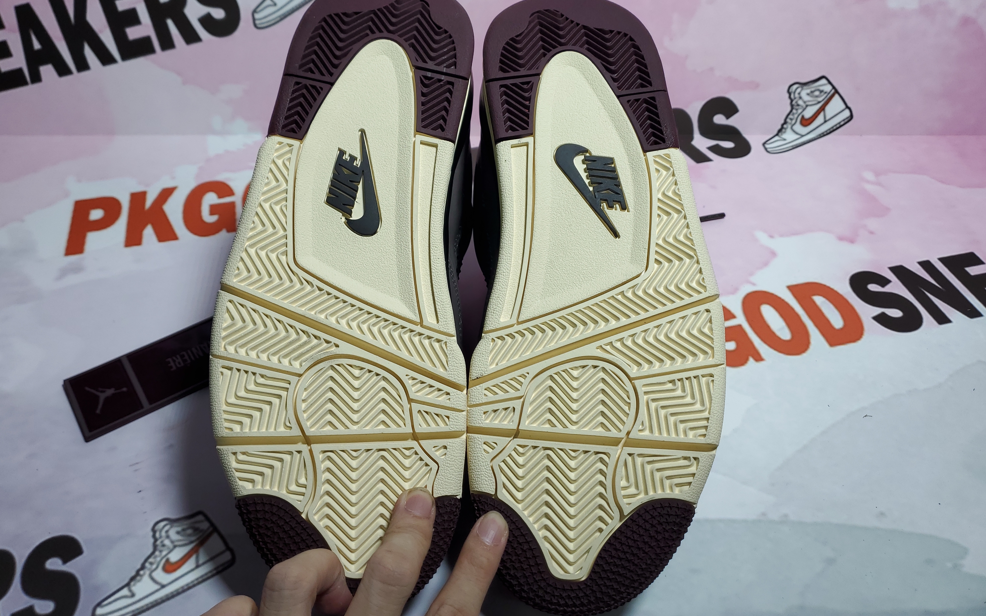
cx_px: 487
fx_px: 752
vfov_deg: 44.4
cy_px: 256
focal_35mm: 28
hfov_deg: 66.5
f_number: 1.5
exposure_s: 1/666
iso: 50
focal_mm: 4.3
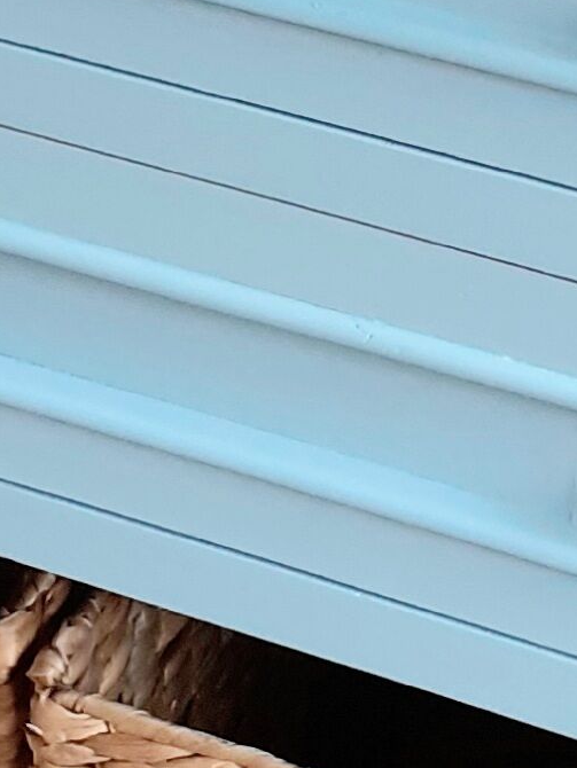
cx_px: 198
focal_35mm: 165
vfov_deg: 11.7
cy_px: -158
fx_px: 3665
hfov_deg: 9.0
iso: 125
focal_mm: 3.6
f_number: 1.9
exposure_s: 1/50
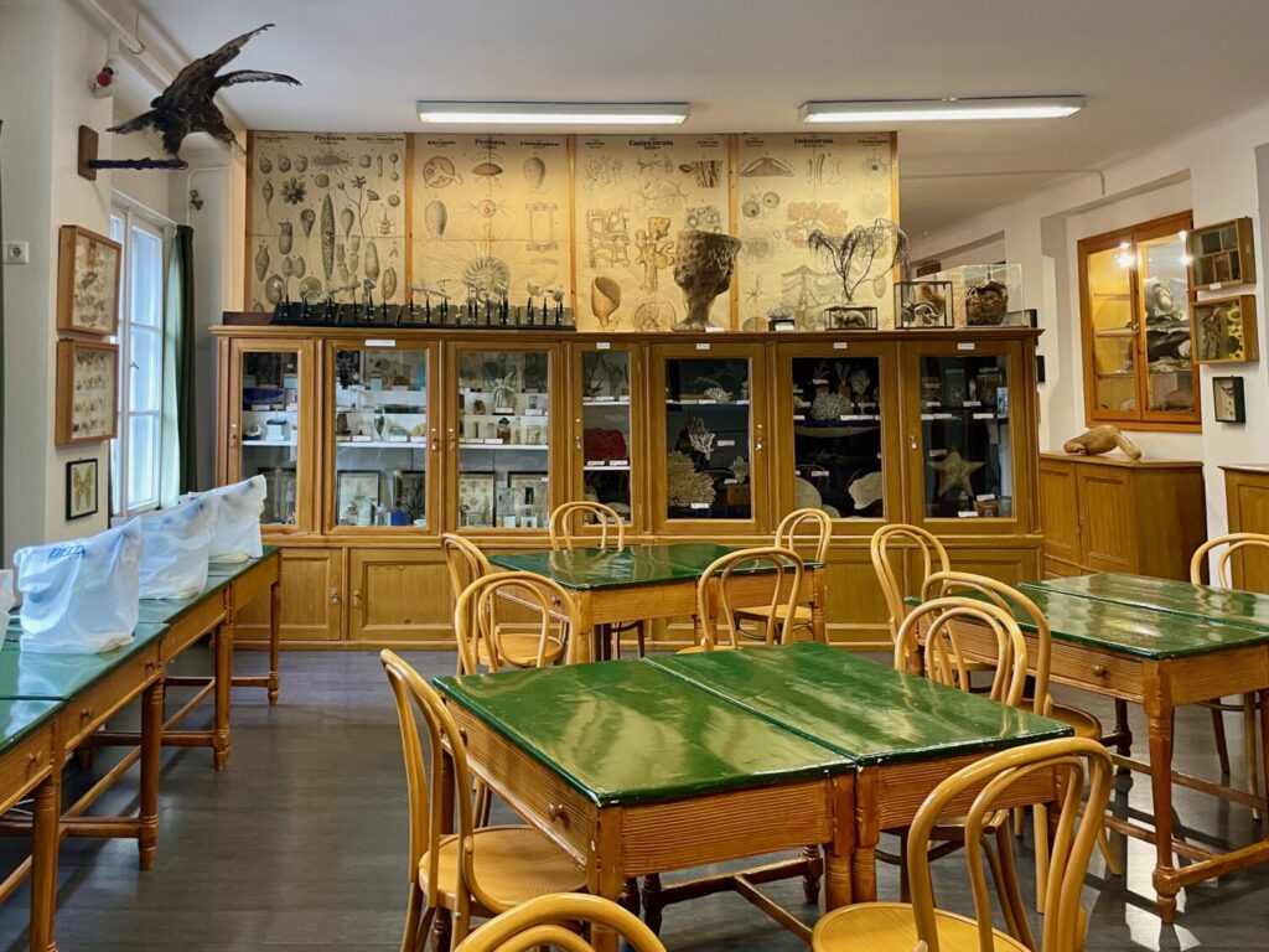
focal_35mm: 26
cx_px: 634
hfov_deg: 67.3
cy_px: 476
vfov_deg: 53.1
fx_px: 953
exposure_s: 1/50
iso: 200
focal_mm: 4.2
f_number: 1.6
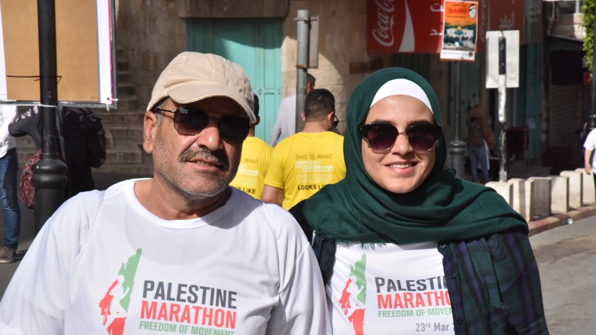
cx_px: 298
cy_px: 188
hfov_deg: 17.0
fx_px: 1991
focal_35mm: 126
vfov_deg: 9.6
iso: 2500
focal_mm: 120
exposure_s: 1/1600
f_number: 20
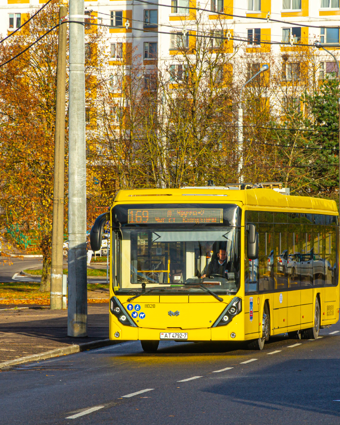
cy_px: 212
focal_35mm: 199
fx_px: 2499
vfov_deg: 9.7
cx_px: 208
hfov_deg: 7.8
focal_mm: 93
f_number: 7.1
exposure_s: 1/640
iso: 200
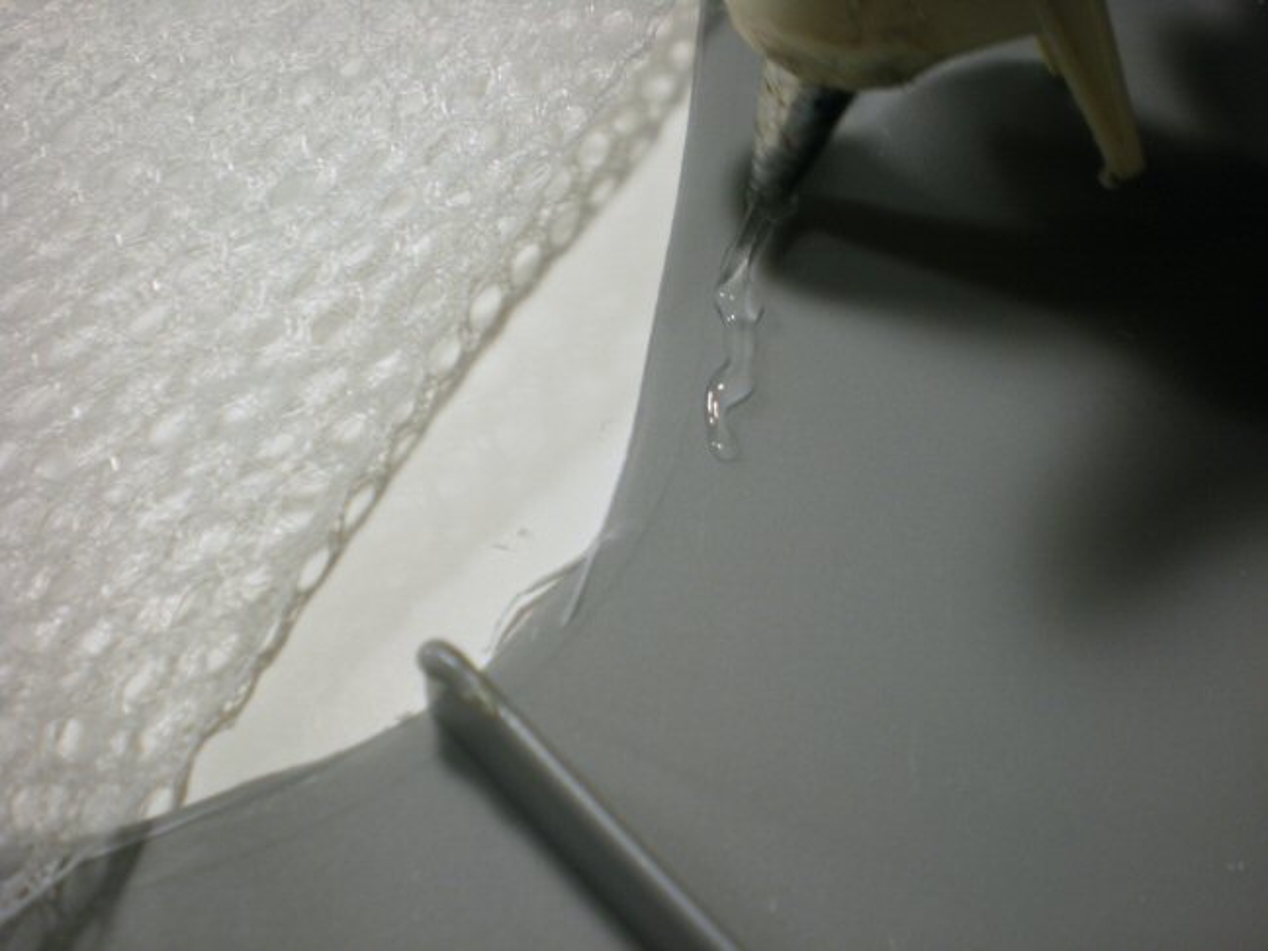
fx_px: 1392
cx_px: 634
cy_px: 476
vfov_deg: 37.7
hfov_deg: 49.0
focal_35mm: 38
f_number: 3.1
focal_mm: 6.3
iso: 100
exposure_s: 1/27.4
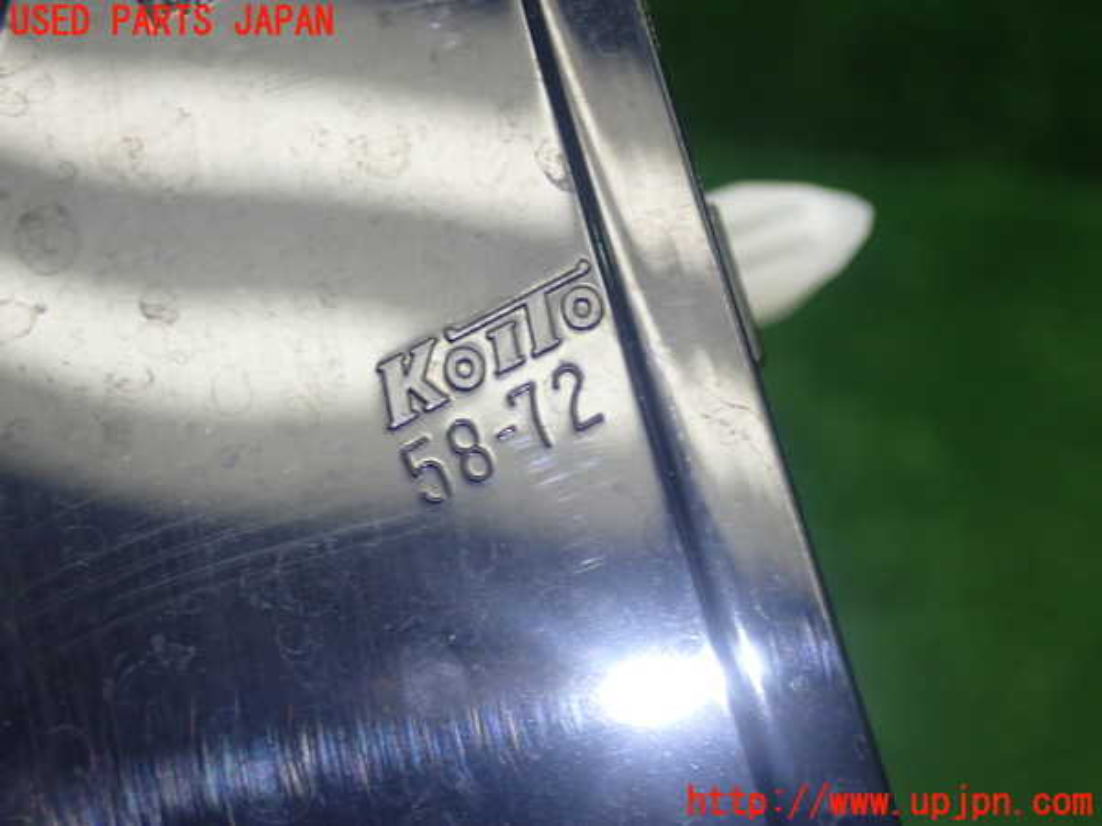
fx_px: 2451
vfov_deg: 19.1
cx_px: 551
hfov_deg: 25.3
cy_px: 413
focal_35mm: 77
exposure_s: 1/80
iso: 500
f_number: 4.1
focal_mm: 13.65
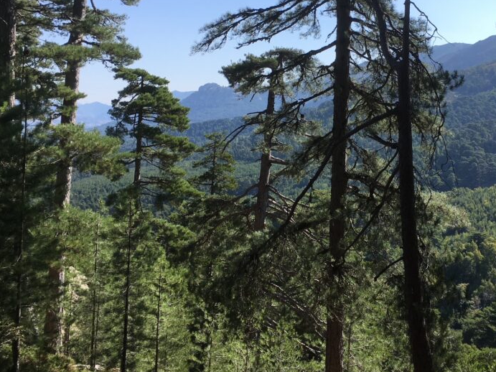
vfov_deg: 33.2
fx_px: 616
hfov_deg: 43.5
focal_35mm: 43
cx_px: 309
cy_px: 112
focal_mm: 4.15
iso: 25
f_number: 2.2
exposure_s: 1/1148
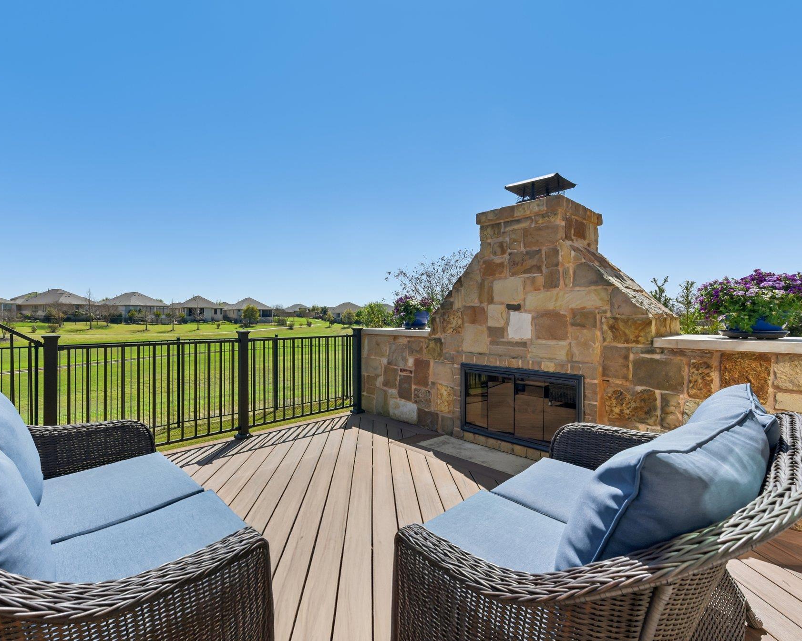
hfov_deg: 92.4
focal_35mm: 16
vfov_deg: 80.4
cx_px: 339
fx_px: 380
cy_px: 318
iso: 100
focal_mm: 14
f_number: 8
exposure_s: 1/640
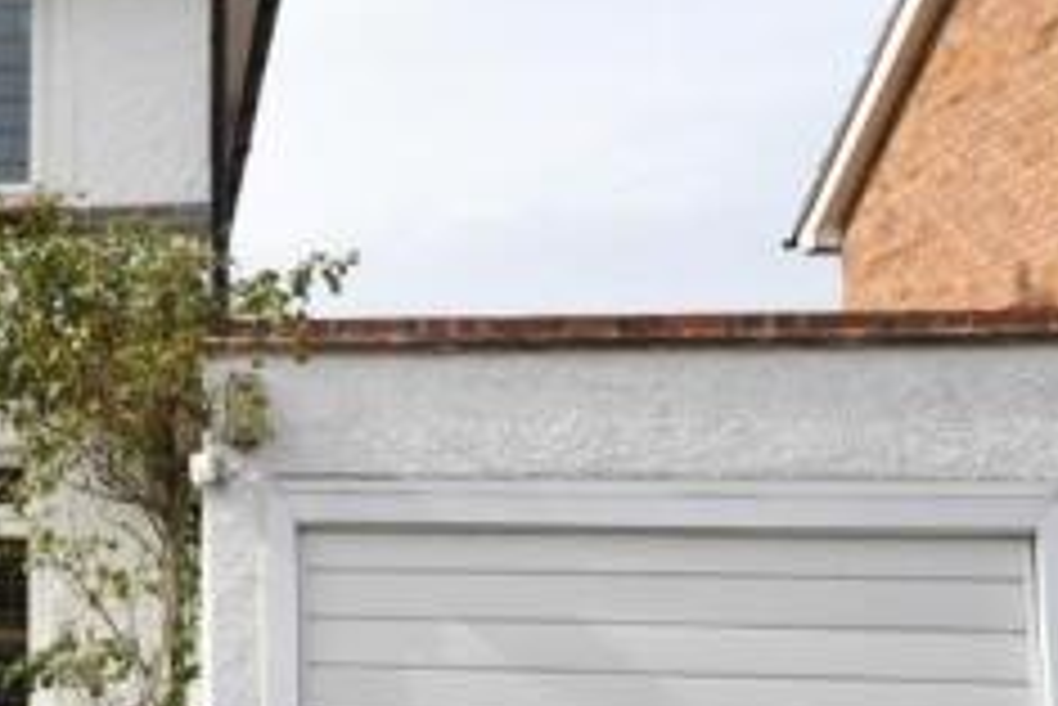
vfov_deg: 20.3
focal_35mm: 67
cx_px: -362
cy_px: 384
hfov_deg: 25.4
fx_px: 1970
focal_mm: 16
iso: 400
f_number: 11
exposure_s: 1/500
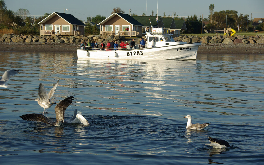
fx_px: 723
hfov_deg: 20.7
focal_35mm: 101
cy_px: 81
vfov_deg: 13.0
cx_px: 133
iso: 100
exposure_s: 1/250
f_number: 8
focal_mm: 65
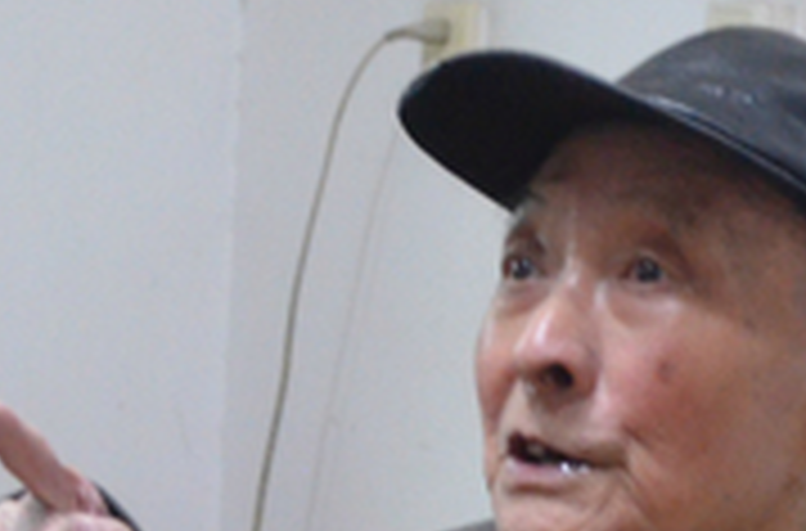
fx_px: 5248
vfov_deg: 5.8
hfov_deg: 8.6
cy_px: 616
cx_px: -261
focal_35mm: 235
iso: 3200
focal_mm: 35
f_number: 4.5
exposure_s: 1/30
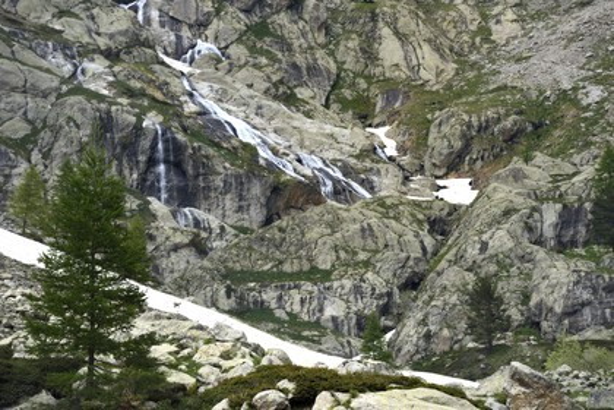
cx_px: 307
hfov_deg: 10.3
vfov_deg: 6.9
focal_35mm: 200
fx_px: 3411
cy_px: 205
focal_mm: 200
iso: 100
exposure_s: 1/125
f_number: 8
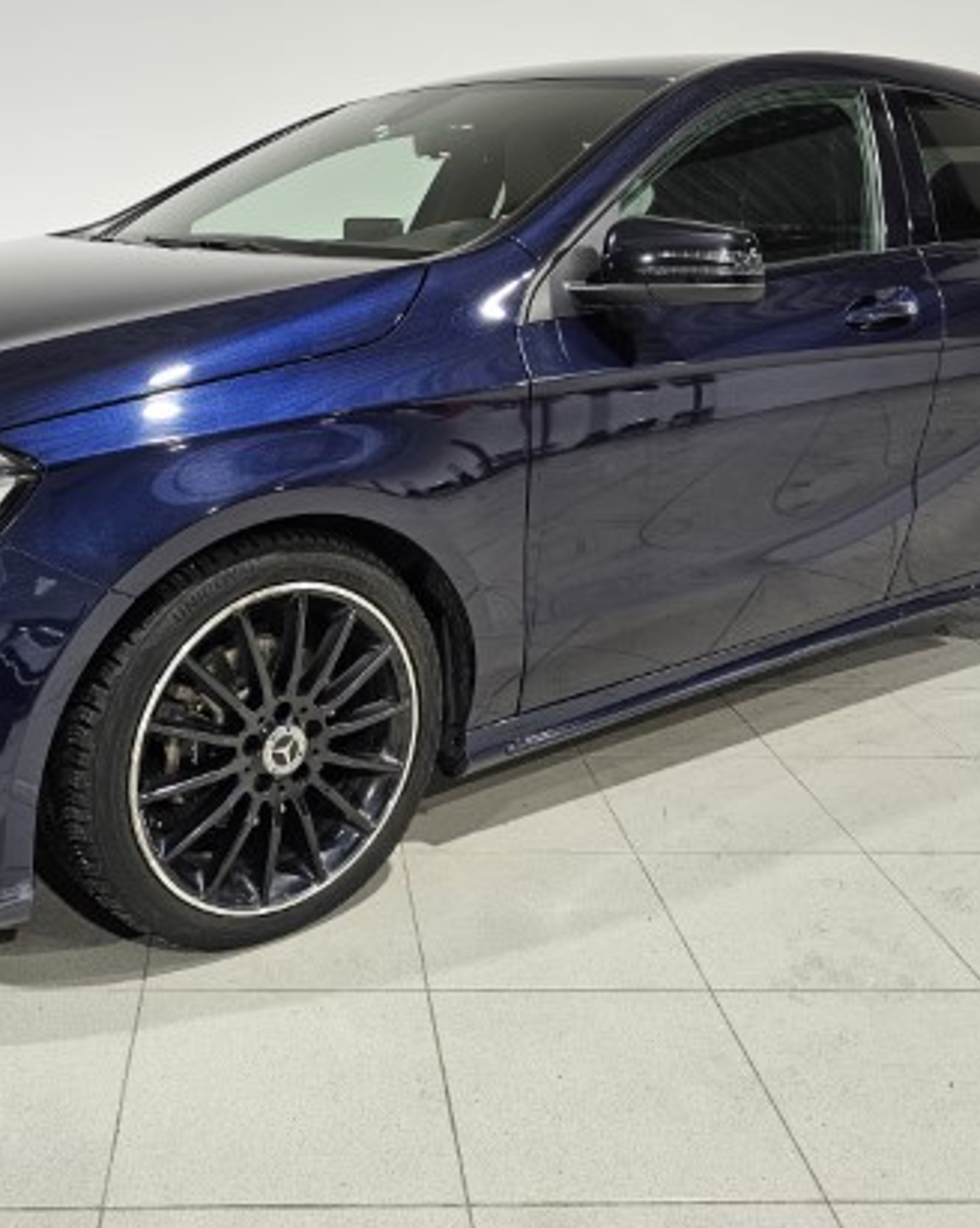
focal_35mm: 35
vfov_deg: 51.5
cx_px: 332
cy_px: 553
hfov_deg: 41.7
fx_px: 1271
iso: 160
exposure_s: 1/100
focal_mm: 6.3
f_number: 1.7
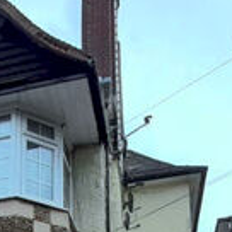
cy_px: 374
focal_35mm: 59
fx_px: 447
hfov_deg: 26.3
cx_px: -36
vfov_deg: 22.3
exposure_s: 1/525
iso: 40
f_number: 2.2
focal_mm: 1.4
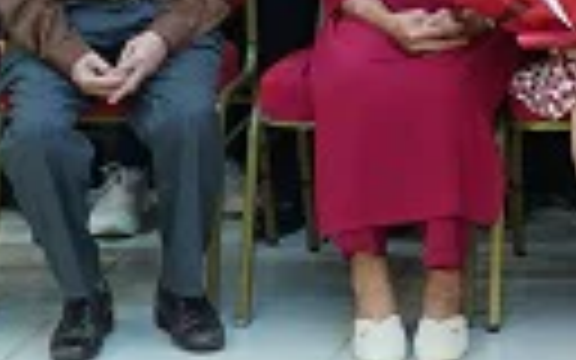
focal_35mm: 185
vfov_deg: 6.5
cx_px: 1305
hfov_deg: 10.1
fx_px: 2904
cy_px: -659
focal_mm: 29
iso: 800
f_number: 3.2
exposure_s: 1/160
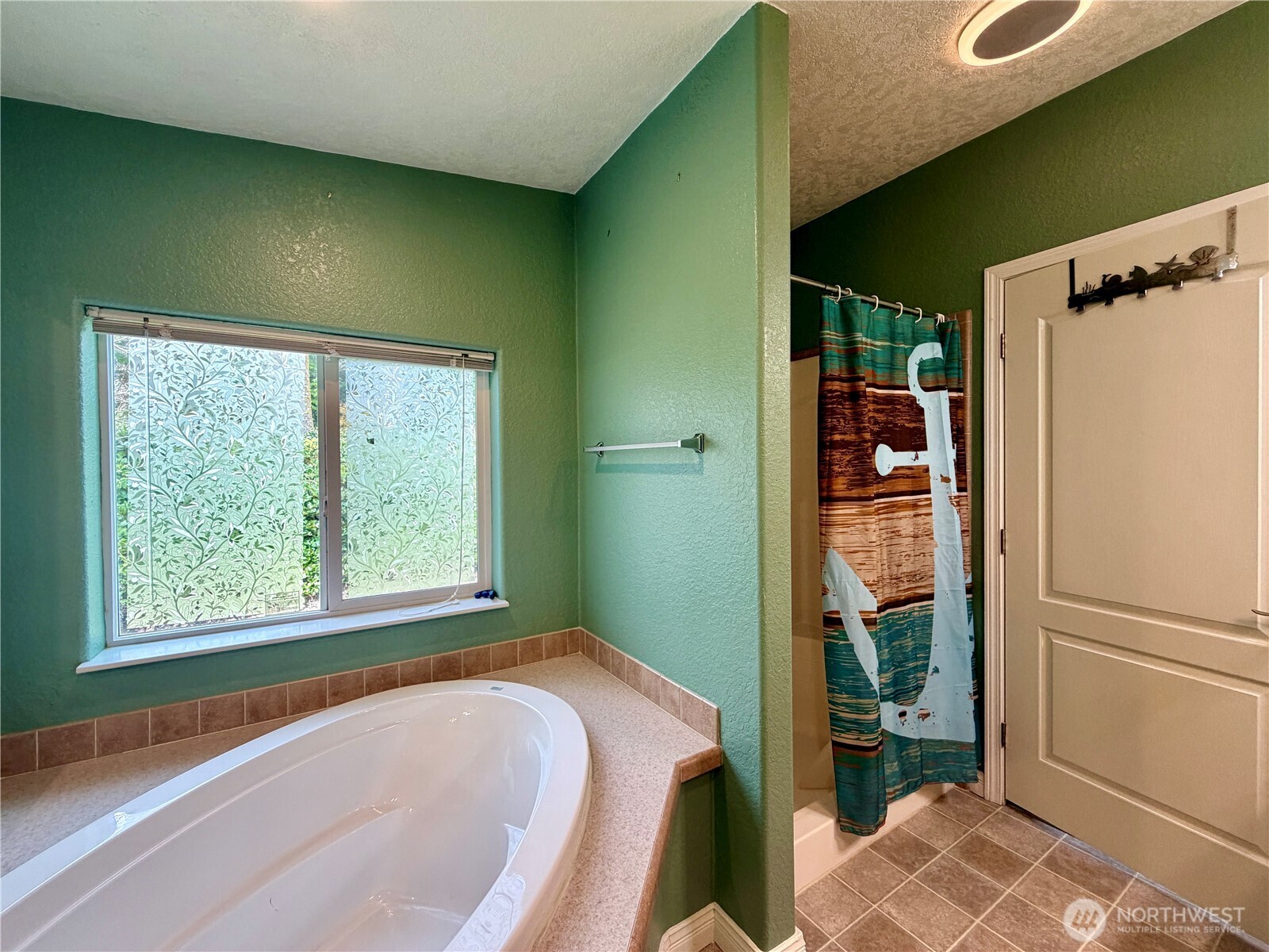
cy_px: 476
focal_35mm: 14
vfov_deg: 85.7
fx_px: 513
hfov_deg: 102.1
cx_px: 634
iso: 160
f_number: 2.2
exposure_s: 1/120
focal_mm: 2.22
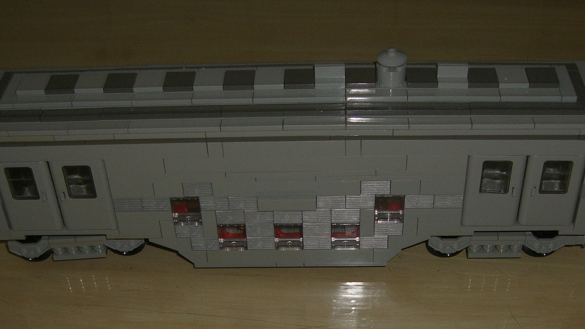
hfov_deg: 36.6
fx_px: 884
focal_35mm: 57
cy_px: 294
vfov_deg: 20.7
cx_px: 306
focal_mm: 7.9
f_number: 2.8
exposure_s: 1/30
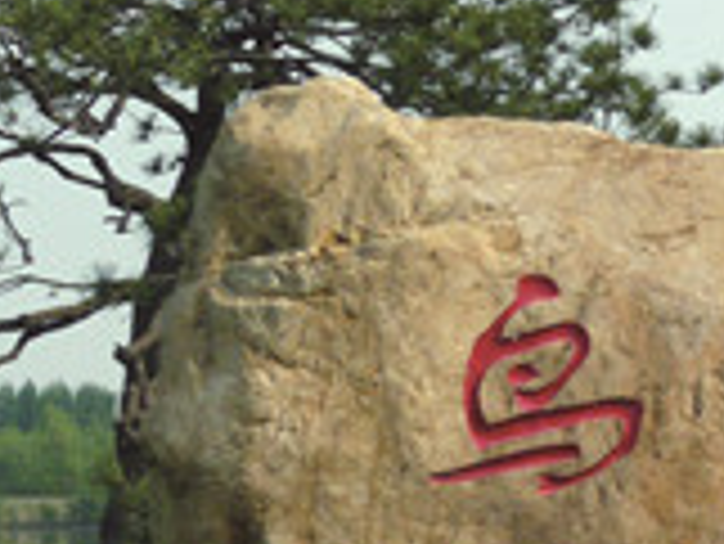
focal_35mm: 160
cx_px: 971
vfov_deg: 9.3
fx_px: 3349
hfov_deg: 12.0
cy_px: 472
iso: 100
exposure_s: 1/160
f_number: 10
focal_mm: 7
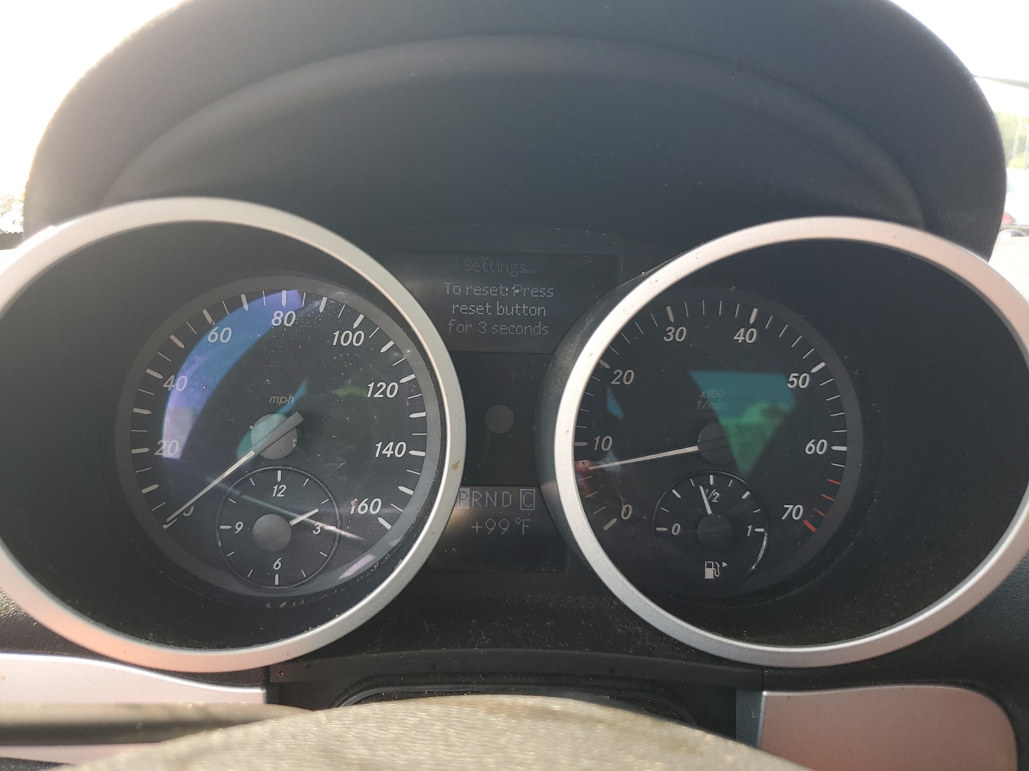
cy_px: 386
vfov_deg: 53.1
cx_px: 514
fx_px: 773
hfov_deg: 67.3
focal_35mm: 26
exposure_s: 1/182
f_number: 1.5
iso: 50
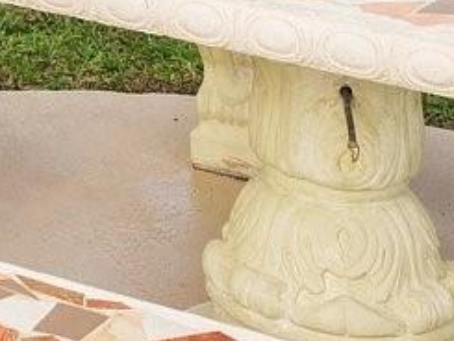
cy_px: -821
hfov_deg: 9.2
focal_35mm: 193
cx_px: -628
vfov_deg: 6.7
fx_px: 2532
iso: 200
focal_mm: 24
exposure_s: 1/320
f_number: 8
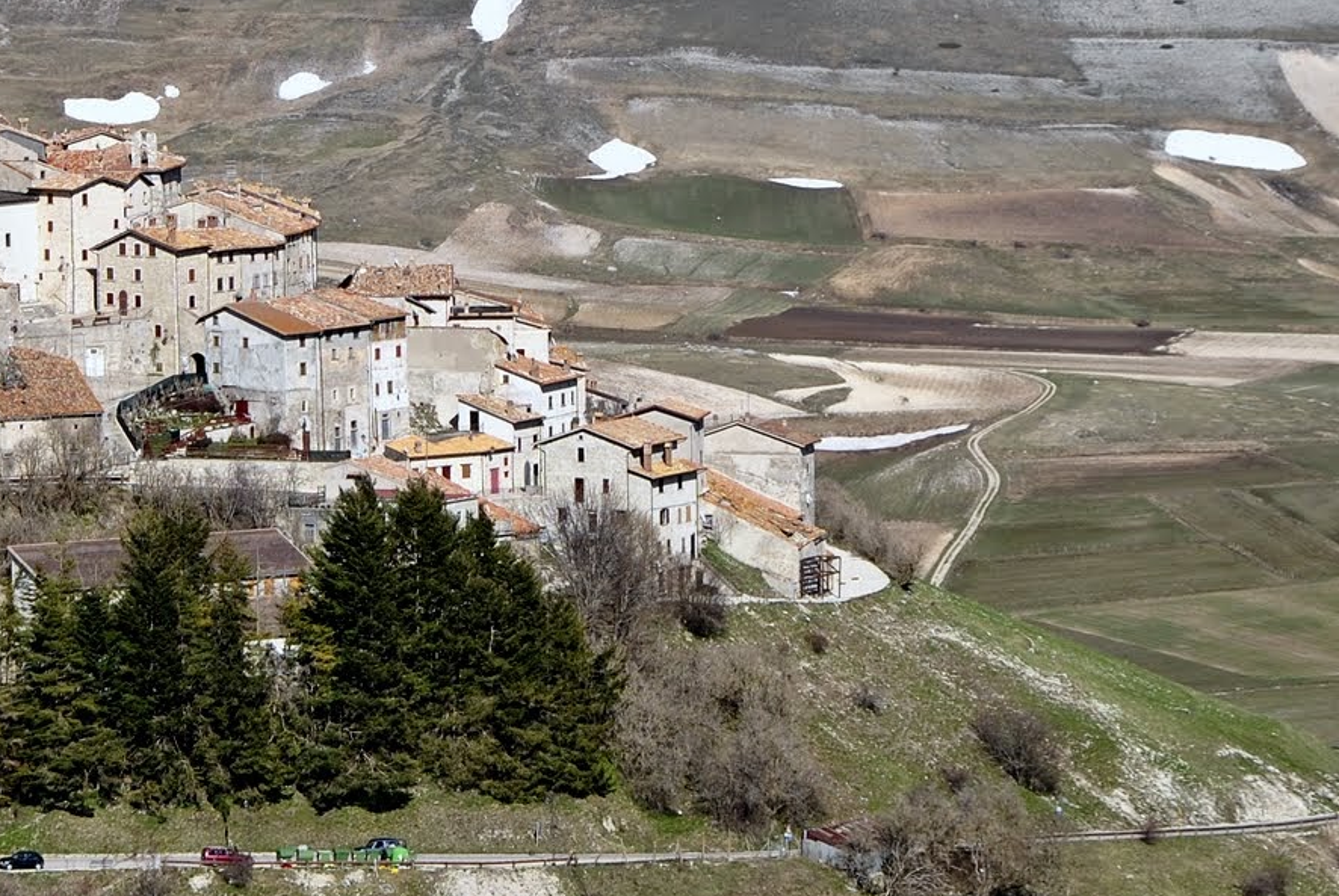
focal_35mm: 201
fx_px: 7485
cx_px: 301
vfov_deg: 6.8
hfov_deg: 10.2
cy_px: 140
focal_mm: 58
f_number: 6.3
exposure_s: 1/640
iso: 100
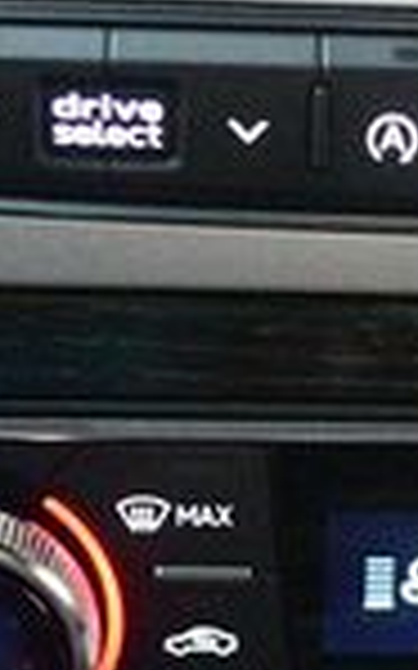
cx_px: 629
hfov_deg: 8.9
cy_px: 549
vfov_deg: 14.4
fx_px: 2627
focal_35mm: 144
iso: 12800
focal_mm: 22
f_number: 3.8
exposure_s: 1/60
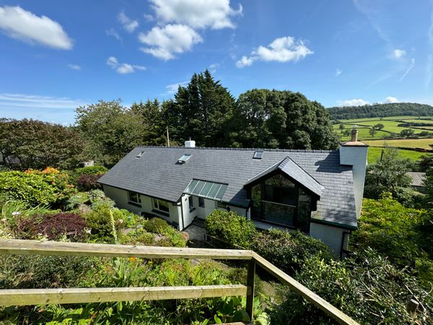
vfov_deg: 85.7
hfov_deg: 102.1
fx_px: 175
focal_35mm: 14
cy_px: 162
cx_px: 216
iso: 50
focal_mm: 2.22
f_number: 2.2
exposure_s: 1/727
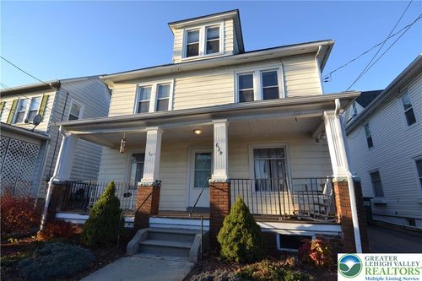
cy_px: 140
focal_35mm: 16
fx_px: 193
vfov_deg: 72.0
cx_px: 211
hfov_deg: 95.0
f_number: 5.6
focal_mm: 11
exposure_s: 1/125
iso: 100
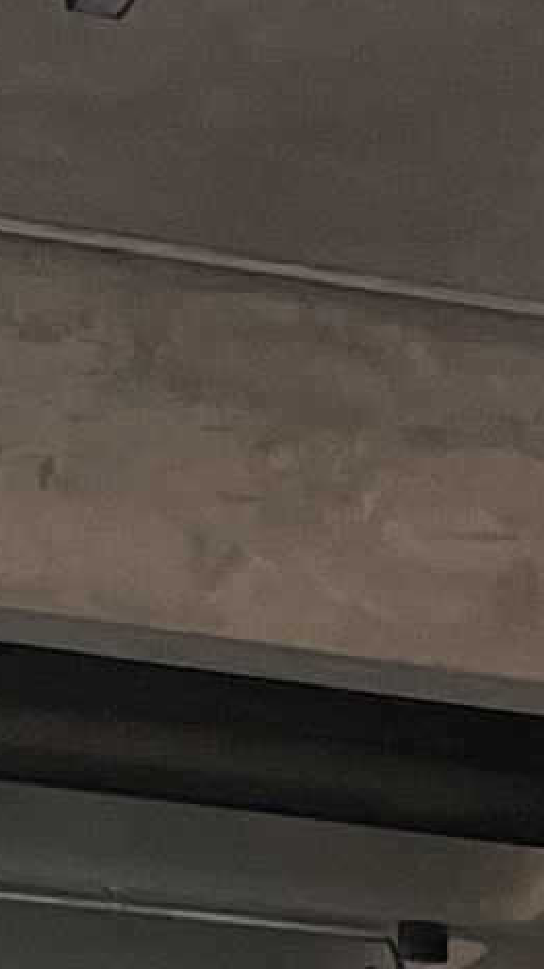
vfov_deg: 7.6
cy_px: 3047
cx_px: 2788
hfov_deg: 4.3
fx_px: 6238
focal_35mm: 243
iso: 125
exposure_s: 1/104
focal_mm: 5.1
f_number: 1.6
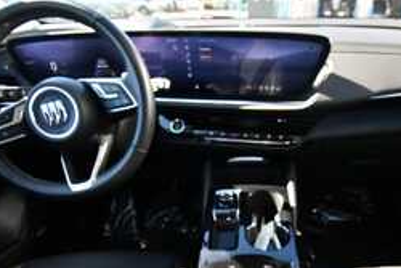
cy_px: 213
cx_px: 252
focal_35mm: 24
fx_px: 267
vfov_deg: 50.2
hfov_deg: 72.4
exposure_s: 1/250
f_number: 4.5
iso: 560
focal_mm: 10
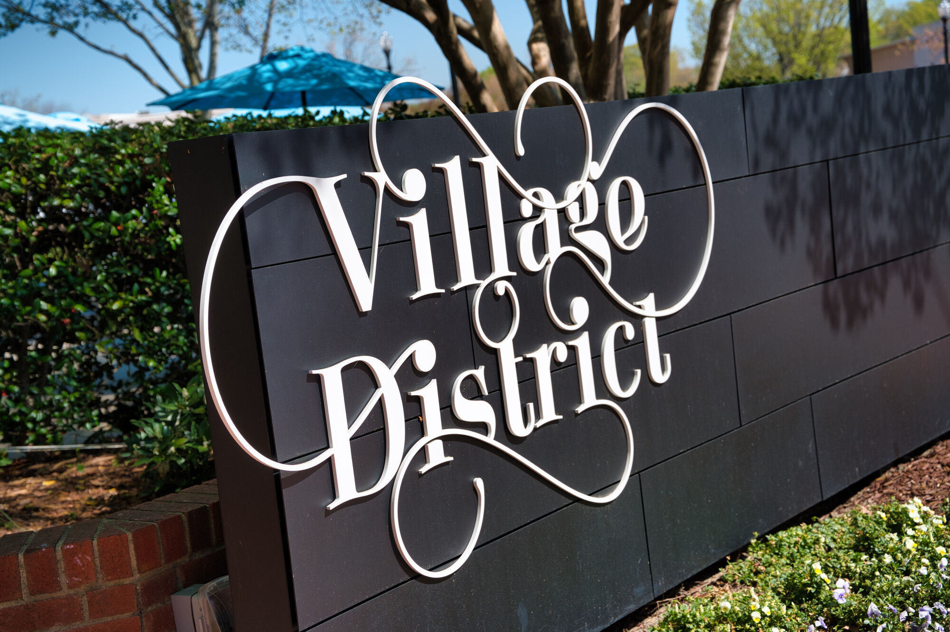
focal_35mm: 54
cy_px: 316
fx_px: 1424
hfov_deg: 36.9
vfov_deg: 25.0
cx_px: 475
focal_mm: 54
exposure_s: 1/640
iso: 100
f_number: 5.6
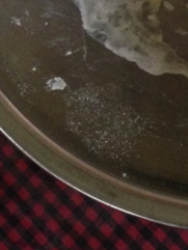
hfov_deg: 9.8
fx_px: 1013
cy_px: -257
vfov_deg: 12.4
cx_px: 378
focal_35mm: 140
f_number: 2.4
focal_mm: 4.12
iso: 200
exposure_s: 1/20
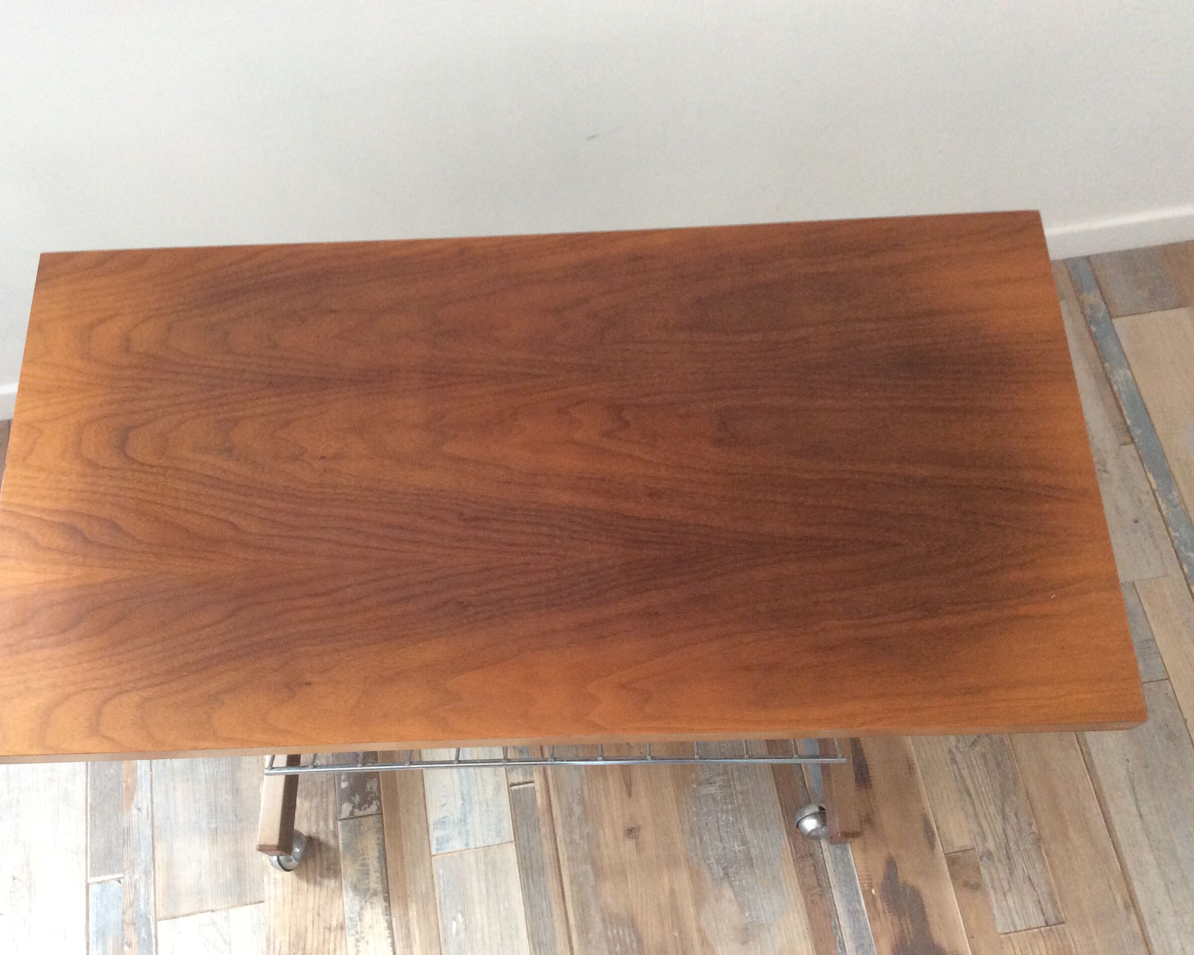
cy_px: 486
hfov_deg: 52.8
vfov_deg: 43.3
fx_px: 1201
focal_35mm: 34
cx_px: 551
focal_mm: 3.3
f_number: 2.4
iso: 125
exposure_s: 1/25
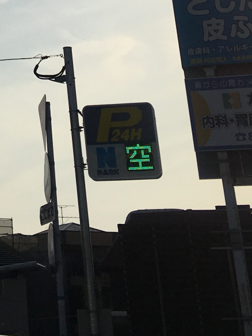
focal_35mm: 100
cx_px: -113
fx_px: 972
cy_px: -181
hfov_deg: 14.0
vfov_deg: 17.5
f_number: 2.2
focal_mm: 4.15
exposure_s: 1/5917
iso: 25
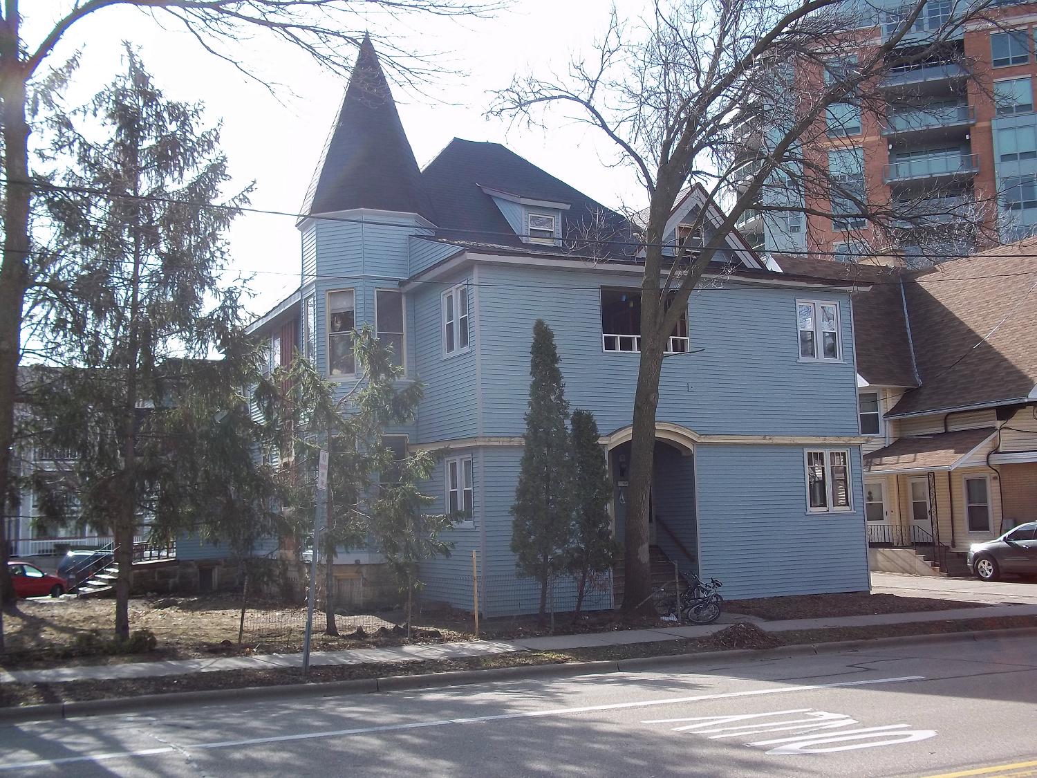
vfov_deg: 39.7
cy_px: 389
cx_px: 518
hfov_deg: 51.4
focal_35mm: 36
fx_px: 1078
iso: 80
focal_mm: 6.5
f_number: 3.1
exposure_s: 1/400
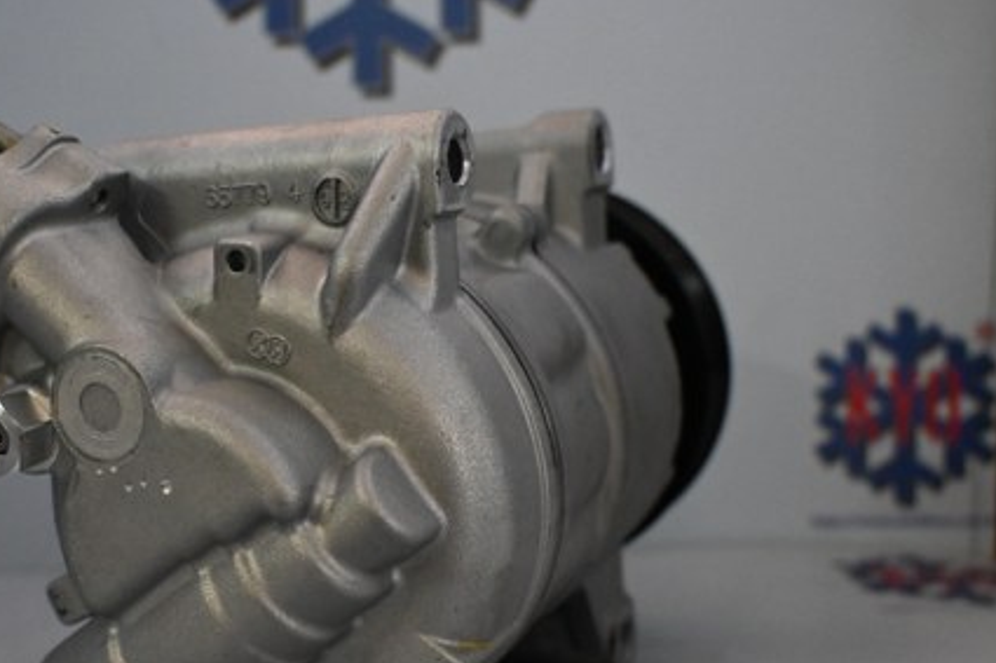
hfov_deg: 40.3
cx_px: 373
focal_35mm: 49
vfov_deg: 27.5
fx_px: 1347
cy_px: 429
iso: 3200
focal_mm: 23
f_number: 4.2
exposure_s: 1/60
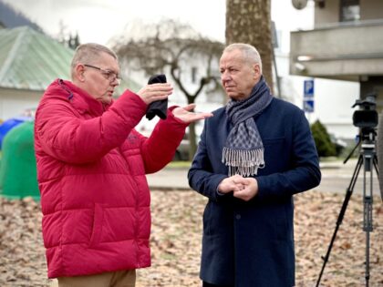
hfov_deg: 25.3
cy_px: 144
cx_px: 192
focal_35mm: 77
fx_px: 852
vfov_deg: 19.1
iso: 125
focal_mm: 9
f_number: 2.8
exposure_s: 1/121
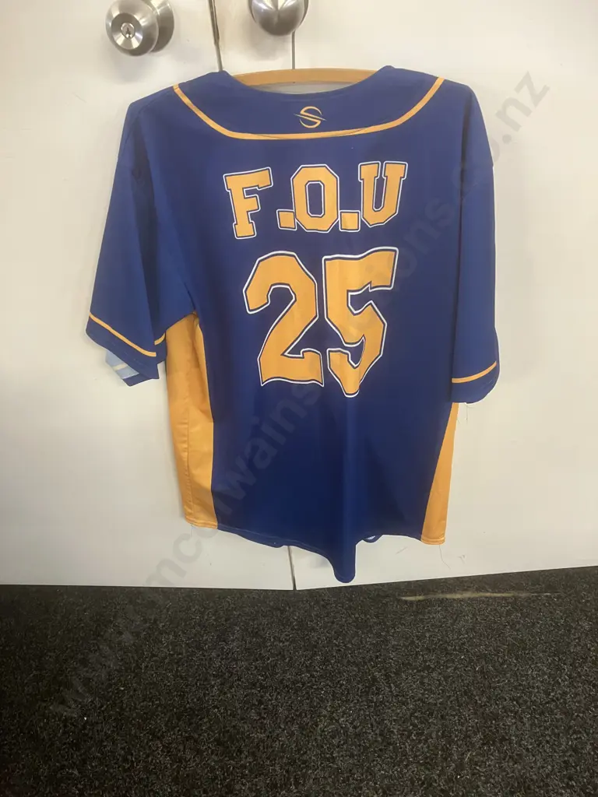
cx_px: 299
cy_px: 398
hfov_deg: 49.7
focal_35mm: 28
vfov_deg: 63.4
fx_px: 645
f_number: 1.8
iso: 250
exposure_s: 1/50
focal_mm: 3.99
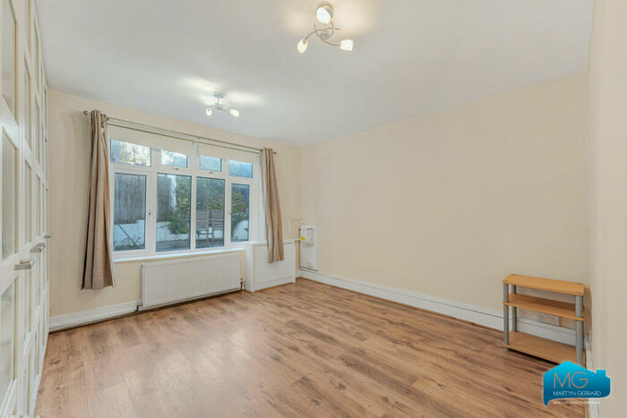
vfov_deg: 81.2
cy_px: 209
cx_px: 314
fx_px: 244
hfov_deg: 104.2
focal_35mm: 14
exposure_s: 1/1.67
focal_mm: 14
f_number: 13
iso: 200
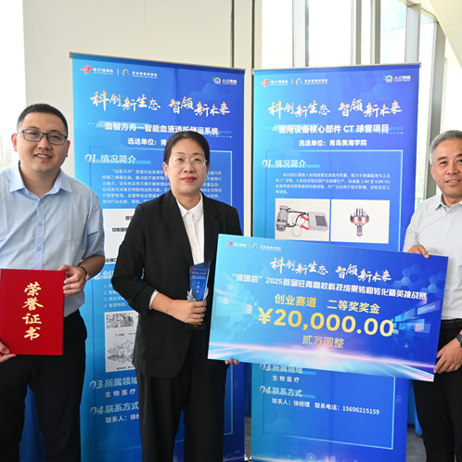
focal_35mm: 36
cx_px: 292
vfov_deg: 46.1
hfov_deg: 45.6
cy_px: 230
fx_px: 543
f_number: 3.8
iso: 720
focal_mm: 18.5
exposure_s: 1/125
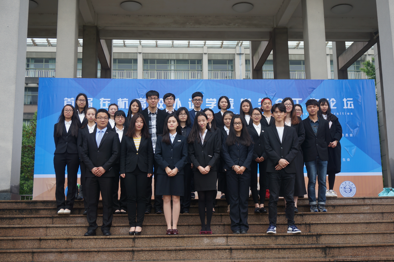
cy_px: 131
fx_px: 525
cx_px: 197
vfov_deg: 28.0
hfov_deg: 41.2
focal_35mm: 48
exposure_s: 1/60
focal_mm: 32
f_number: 5.6
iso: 100
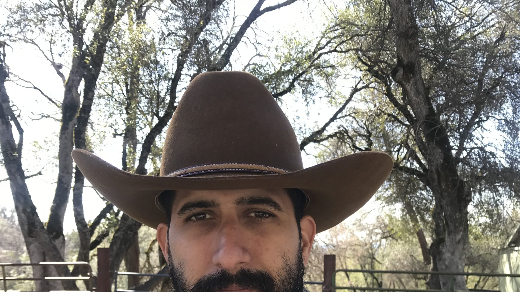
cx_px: 259
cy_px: 268
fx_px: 579
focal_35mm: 42
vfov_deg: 27.3
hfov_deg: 48.4
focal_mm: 3.99
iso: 20
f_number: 1.8
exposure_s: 1/196
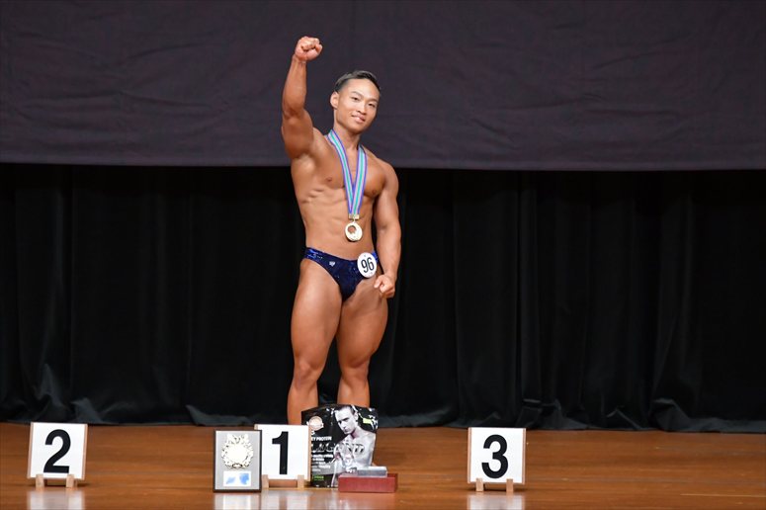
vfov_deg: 4.6
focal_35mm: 300
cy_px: 255
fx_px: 6380
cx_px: 383
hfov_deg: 6.9
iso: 4000
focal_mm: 200
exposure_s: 1/400
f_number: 5.6
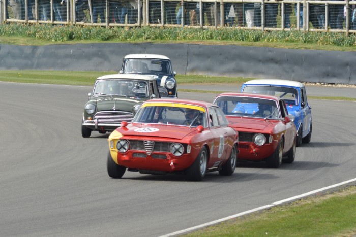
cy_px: 118
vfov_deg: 5.0
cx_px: 178
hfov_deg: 7.4
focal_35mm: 278
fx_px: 2745
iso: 400
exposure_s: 1/500
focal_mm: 185
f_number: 10
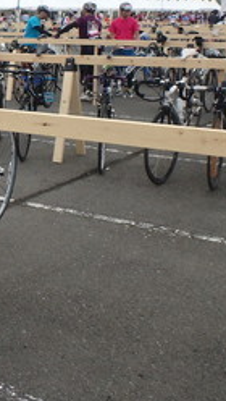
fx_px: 627
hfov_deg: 18.5
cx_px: -92
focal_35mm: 59
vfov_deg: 35.1
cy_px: 134
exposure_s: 1/250
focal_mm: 3.7
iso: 125
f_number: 3.5
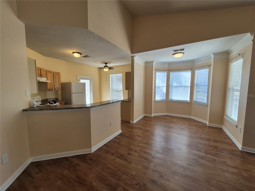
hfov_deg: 106.2
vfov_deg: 89.9
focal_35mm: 13
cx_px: 128
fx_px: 96
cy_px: 96
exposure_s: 1/60
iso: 64
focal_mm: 1.74
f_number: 2.2
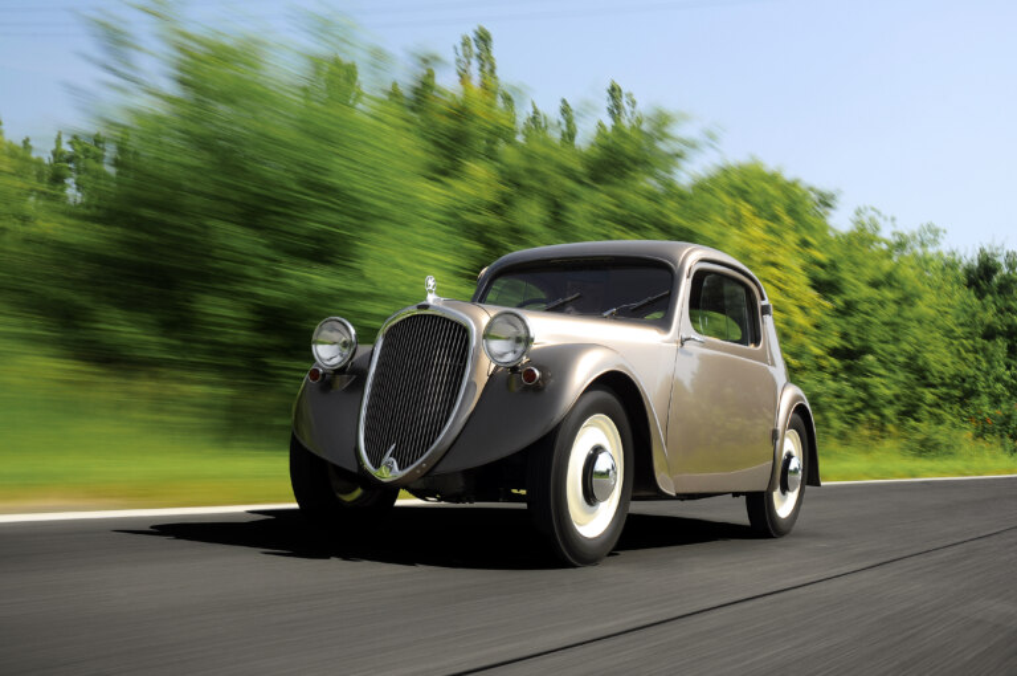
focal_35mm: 46
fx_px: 1312
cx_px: 508
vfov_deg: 28.9
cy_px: 338
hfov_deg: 42.4
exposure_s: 1/20
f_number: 14
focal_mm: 31
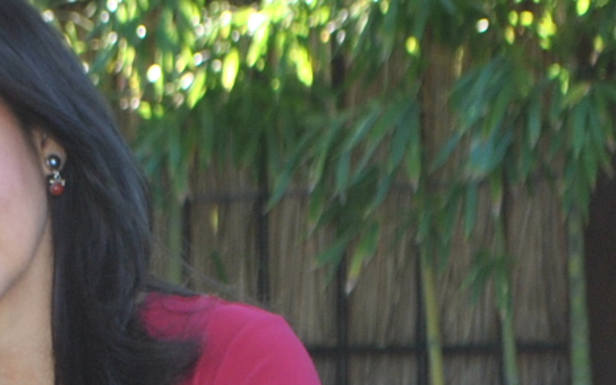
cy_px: 481
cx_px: -166
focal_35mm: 349
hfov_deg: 6.0
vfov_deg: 3.8
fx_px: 5862
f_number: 5.6
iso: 200
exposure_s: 1/80
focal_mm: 55
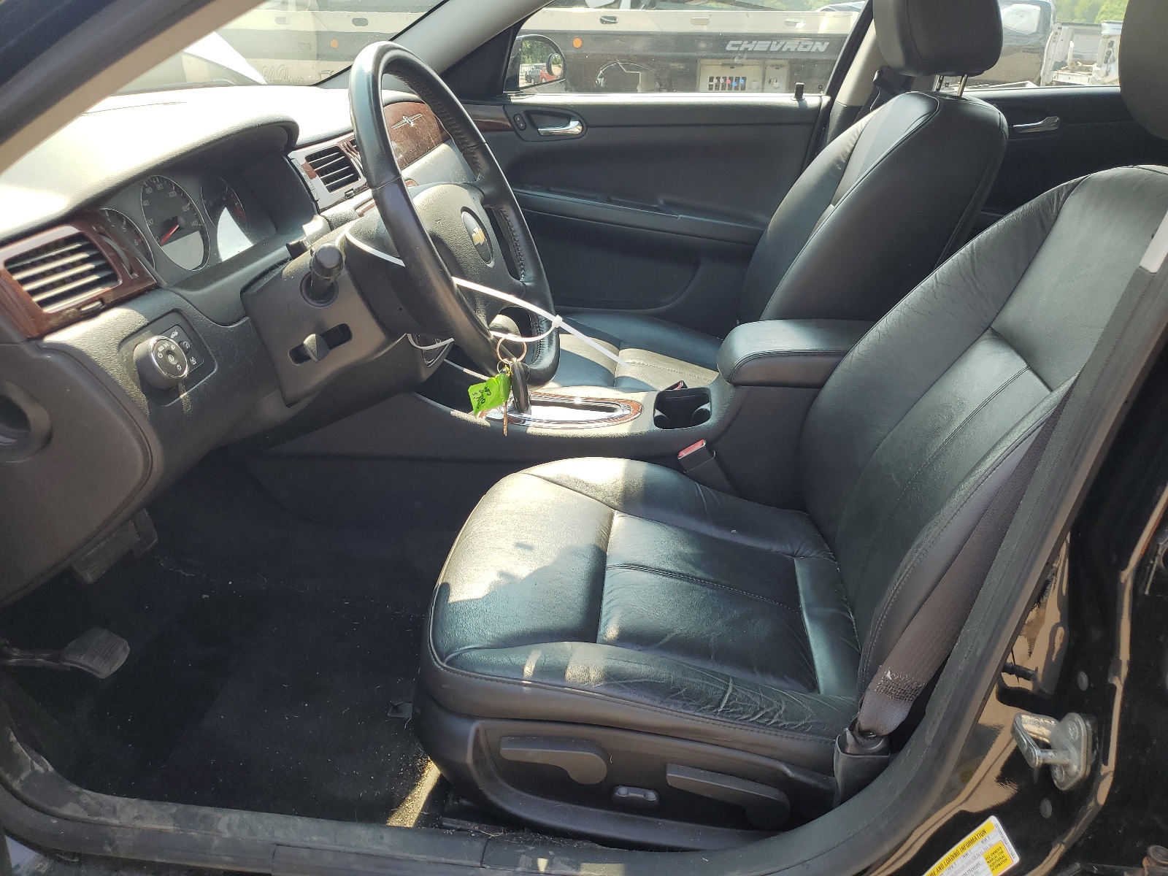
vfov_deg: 53.1
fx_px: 877
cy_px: 438
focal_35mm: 26
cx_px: 584
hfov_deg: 67.3
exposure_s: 1/500
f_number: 1.5
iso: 50
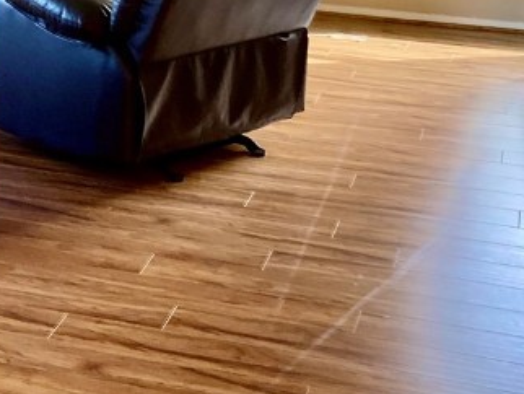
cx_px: 83
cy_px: -184
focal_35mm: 89
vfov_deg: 15.4
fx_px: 1348
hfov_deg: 21.6
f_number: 1.8
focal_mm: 3.99
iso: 200
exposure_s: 1/60
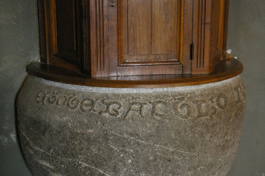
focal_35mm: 64
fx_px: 475
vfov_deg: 21.1
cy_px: 88
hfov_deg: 31.2
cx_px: 132
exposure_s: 1/6
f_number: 4.5
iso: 1600
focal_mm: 43
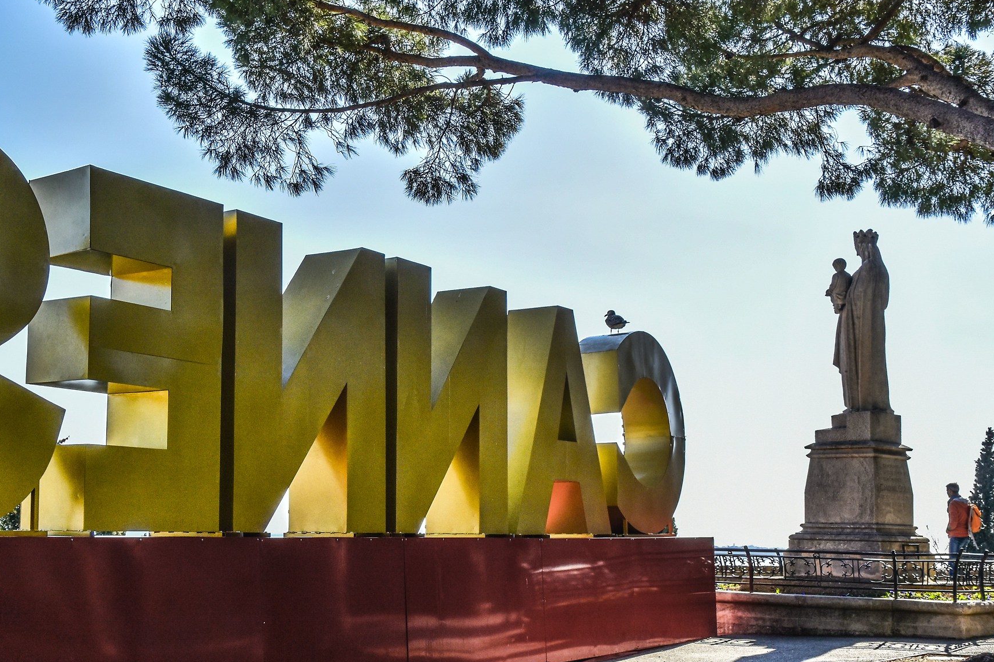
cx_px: 348
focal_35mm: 46
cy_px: 400
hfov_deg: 42.3
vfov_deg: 29.2
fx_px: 1270
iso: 200
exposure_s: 1/400
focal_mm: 22
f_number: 10
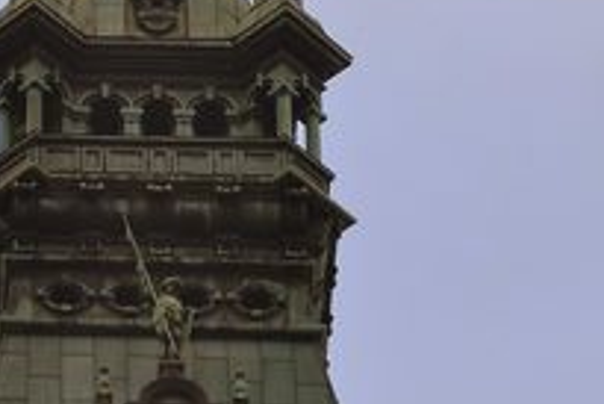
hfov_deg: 6.7
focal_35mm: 307
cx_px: 156
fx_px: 5154
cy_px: 133
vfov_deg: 4.5
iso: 400
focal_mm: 70
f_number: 5.6
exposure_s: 1/125
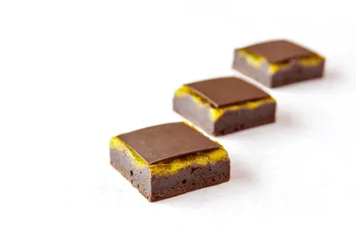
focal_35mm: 82
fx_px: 811
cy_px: 119
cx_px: 178
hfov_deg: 24.8
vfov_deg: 16.7
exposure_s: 1/100
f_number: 5
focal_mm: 82
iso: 250
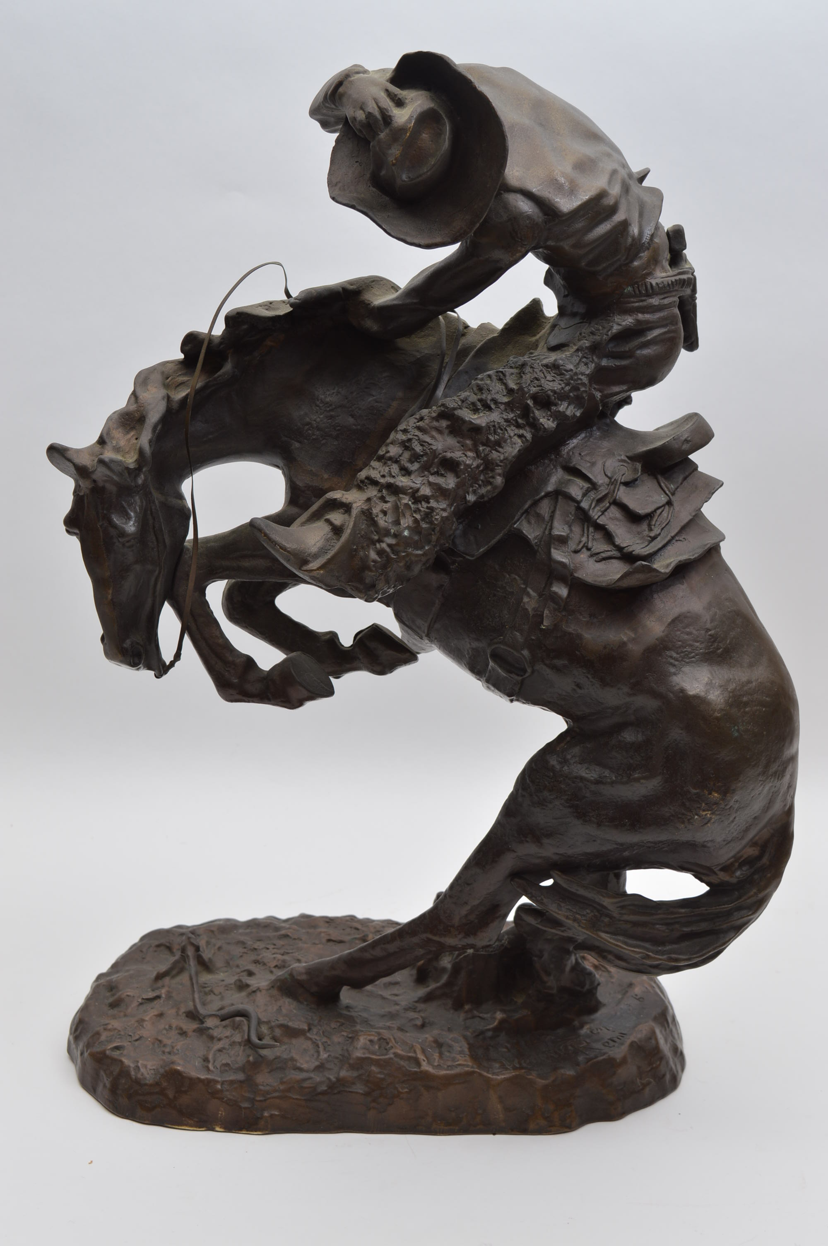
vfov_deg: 38.9
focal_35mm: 51
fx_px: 1763
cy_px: 623
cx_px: 414
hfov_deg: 26.4
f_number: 9
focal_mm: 34
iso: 100
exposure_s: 1/80
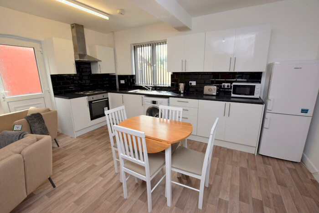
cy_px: 106
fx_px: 133
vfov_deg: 77.4
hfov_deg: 100.4
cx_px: 160
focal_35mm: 15
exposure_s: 1/125
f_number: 5.6
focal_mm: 10
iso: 720
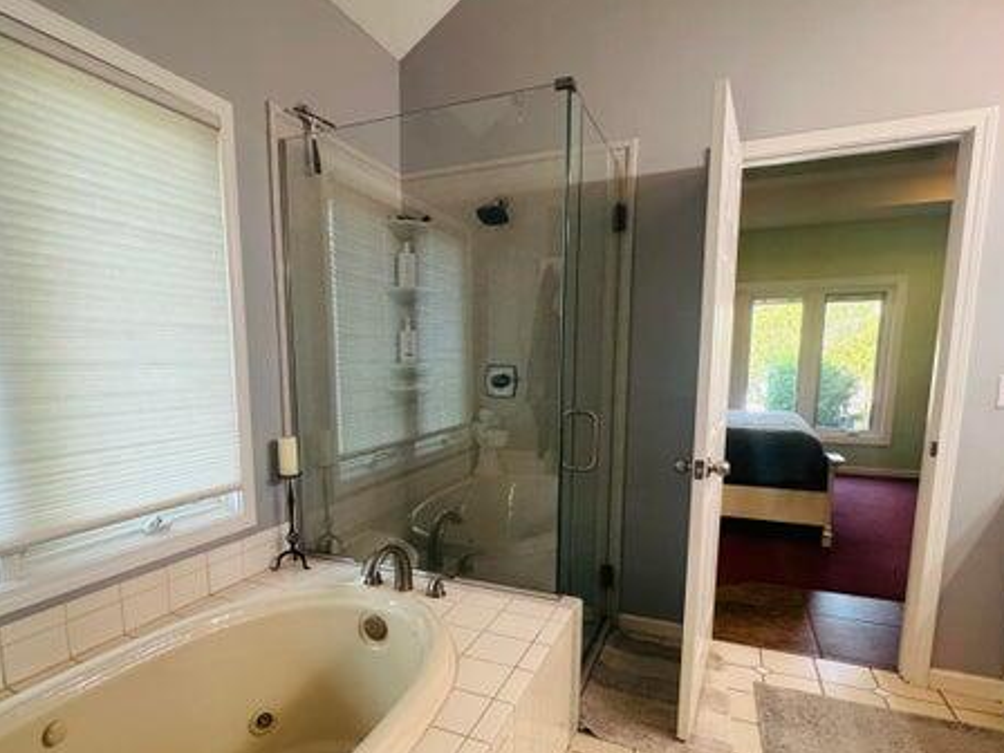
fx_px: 580
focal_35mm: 20
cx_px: 462
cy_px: 448
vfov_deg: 65.4
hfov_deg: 81.6
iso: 250
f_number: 2.2
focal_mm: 2.22
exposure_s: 1/120
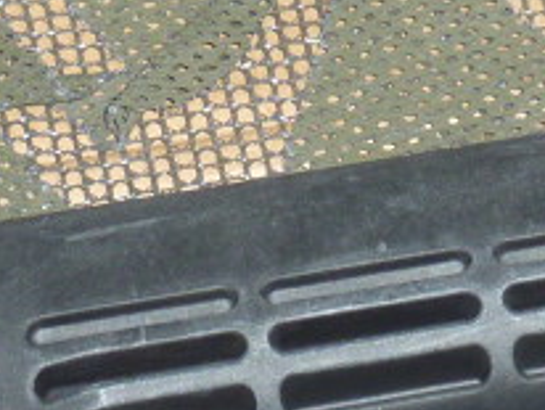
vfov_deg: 5.5
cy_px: 458
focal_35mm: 270
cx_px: 675
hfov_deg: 7.3
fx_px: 4256
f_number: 3.8
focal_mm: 7.9
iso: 100
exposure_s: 1/30
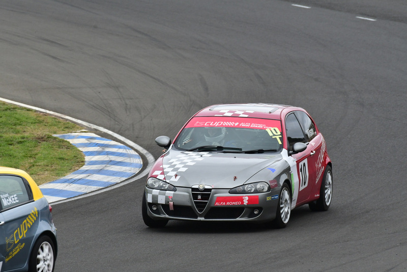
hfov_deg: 3.0
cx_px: 204
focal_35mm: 690
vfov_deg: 2.0
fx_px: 7803
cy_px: 136
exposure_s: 1/640
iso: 1000
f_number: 11
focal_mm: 460
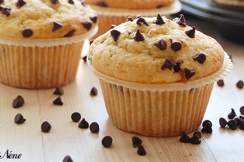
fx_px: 751
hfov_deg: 18.4
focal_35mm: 111
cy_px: 41
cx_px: 89
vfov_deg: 12.3
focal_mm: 46
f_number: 5.3
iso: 800
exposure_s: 1/20
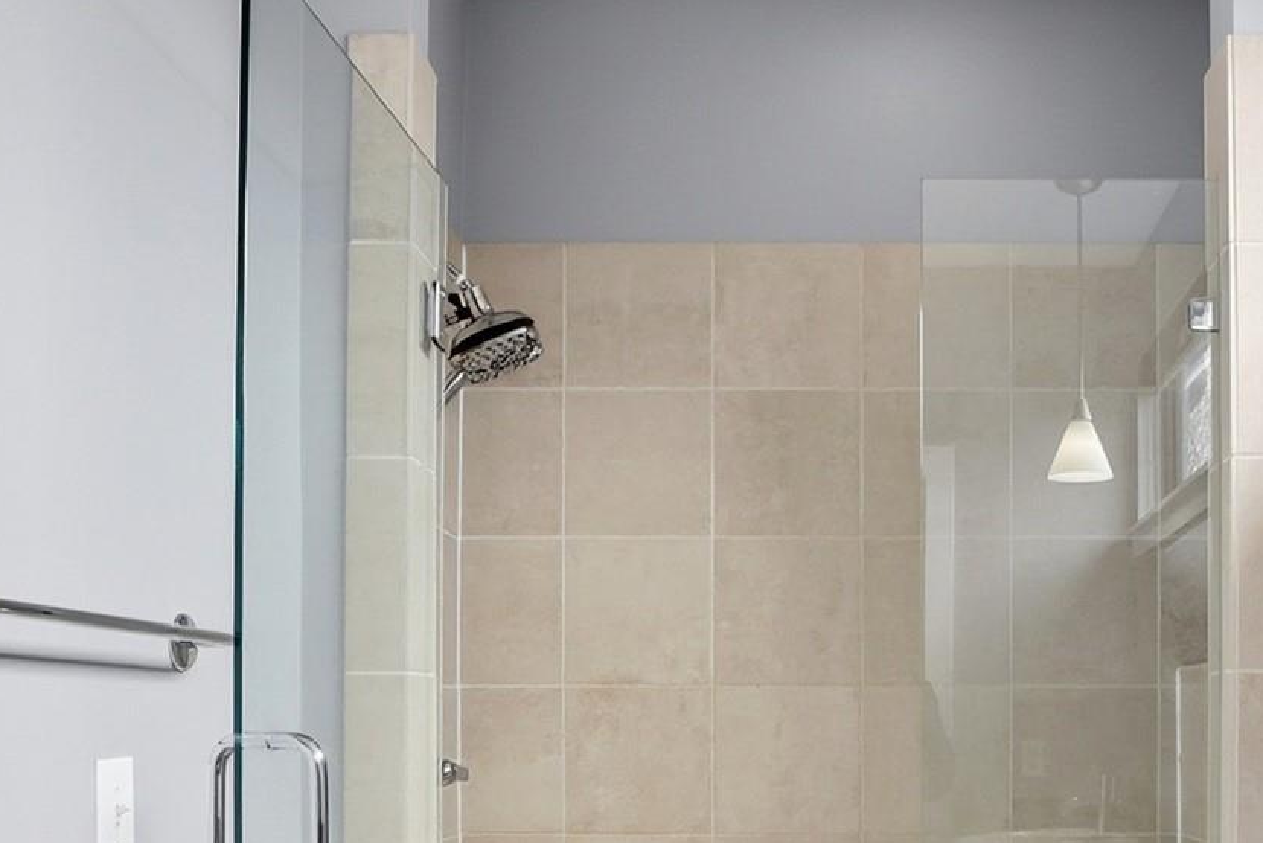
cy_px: 745
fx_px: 1439
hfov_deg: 46.6
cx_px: 846
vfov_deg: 31.3
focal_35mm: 41
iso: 800
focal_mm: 17
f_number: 10
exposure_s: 1/800
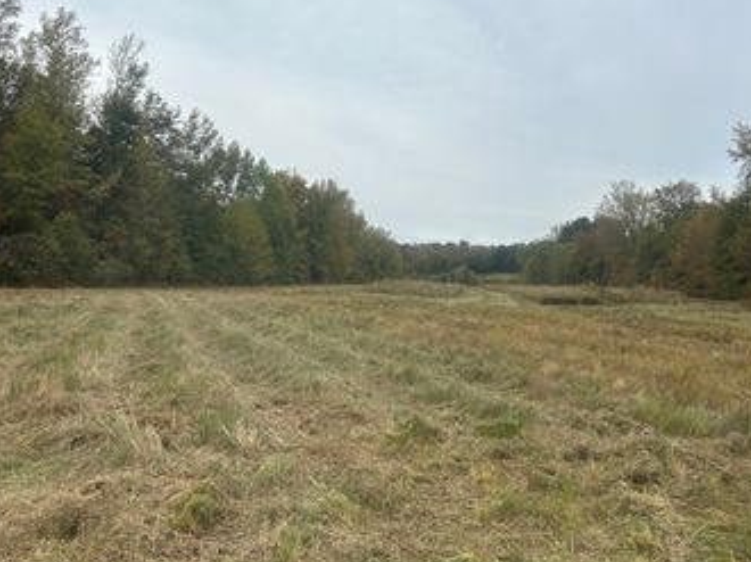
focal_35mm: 34
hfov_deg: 53.8
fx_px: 737
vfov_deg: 41.7
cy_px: 258
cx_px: 434
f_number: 1.5
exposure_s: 1/3704
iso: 50
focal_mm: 5.7
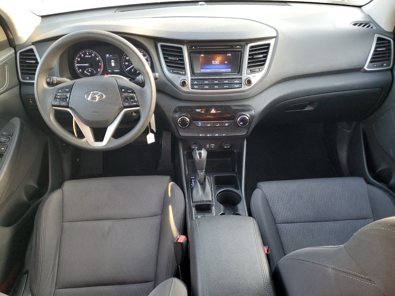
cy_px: 148
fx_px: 297
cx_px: 198
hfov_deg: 67.3
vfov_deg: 53.1
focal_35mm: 26
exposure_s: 1/60.2
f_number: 1.5
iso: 126
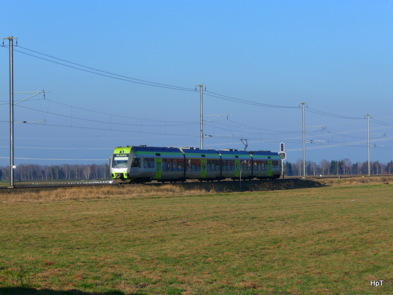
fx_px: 1453
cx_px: 196
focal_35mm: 128
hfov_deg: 15.4
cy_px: 148
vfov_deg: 11.6
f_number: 4.7
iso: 100
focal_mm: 21.8
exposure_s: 1/640
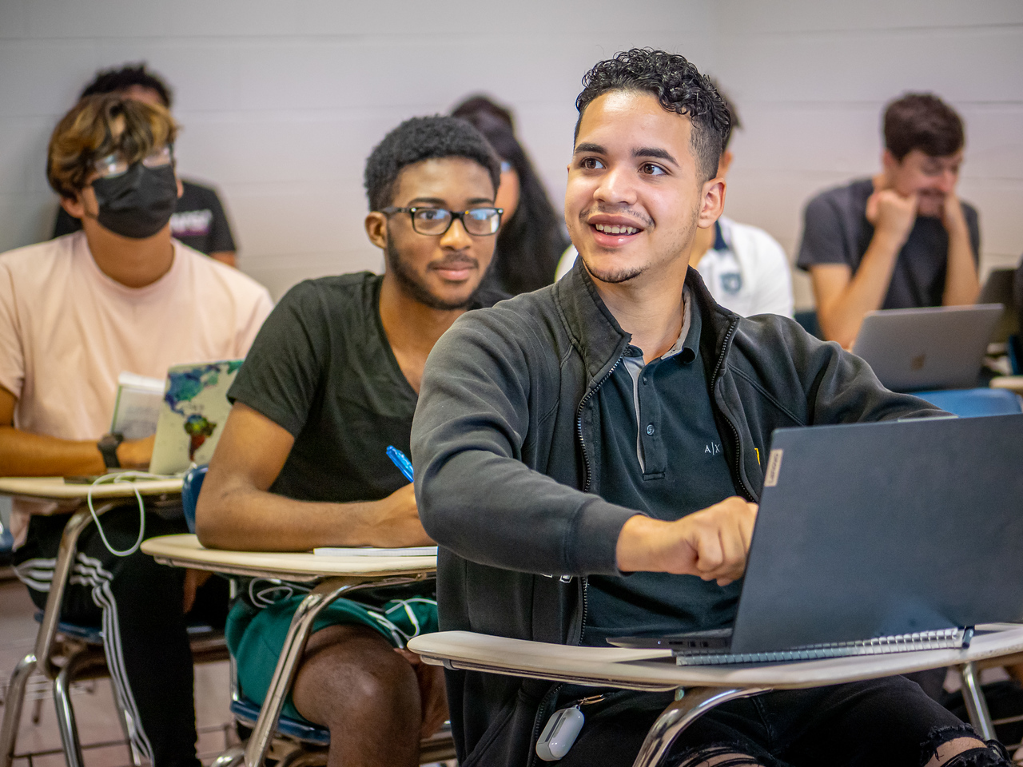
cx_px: 512
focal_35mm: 86
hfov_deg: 22.8
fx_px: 2542
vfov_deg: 17.2
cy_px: 384
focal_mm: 43
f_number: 1.7
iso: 1250
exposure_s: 1/200
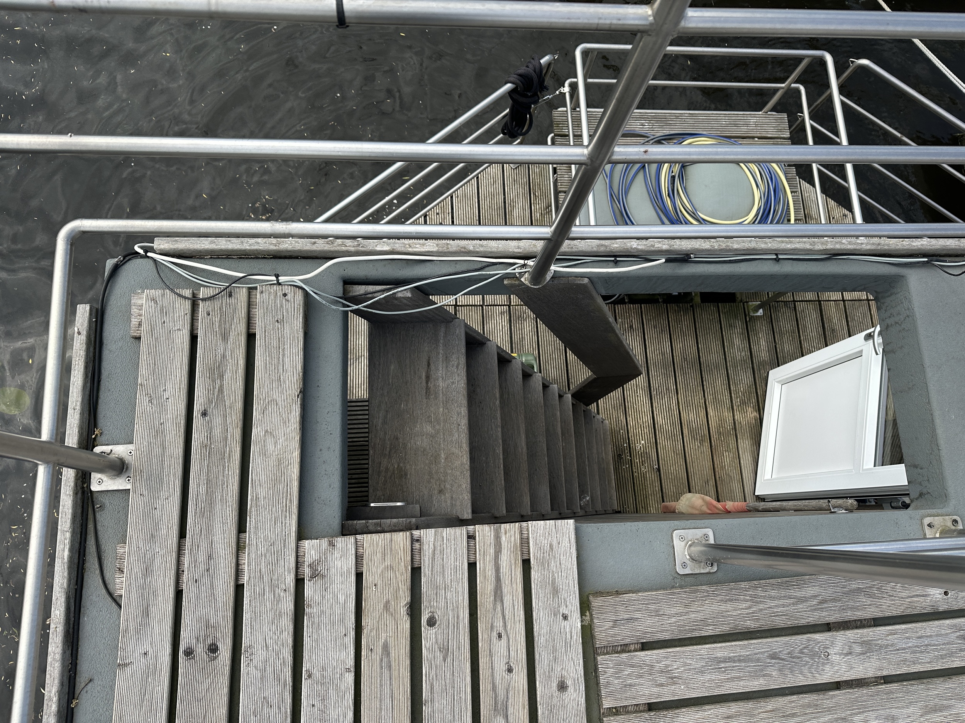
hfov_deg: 71.6
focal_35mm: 24
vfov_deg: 56.8
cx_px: 482
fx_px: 669
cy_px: 362
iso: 80
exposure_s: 1/2591
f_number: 1.78
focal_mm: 6.86
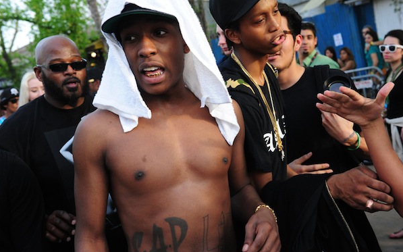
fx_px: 494
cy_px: 119
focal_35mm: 45
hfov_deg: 44.4
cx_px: 201
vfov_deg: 28.6
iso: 2000
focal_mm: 44
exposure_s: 1/800
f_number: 6.3
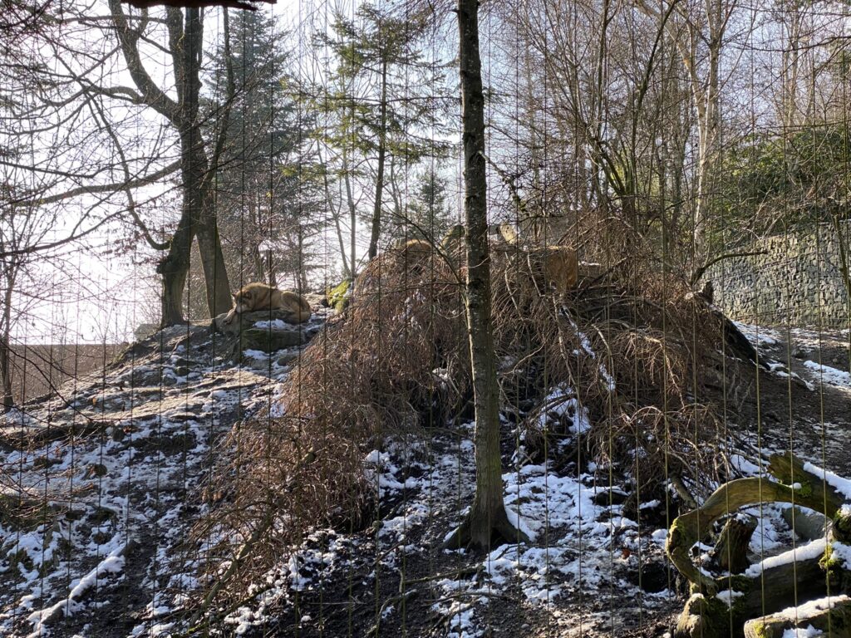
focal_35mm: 52
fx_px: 1278
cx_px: 426
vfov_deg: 28.0
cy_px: 319
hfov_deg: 36.8
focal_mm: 6
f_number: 2
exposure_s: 1/302
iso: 20
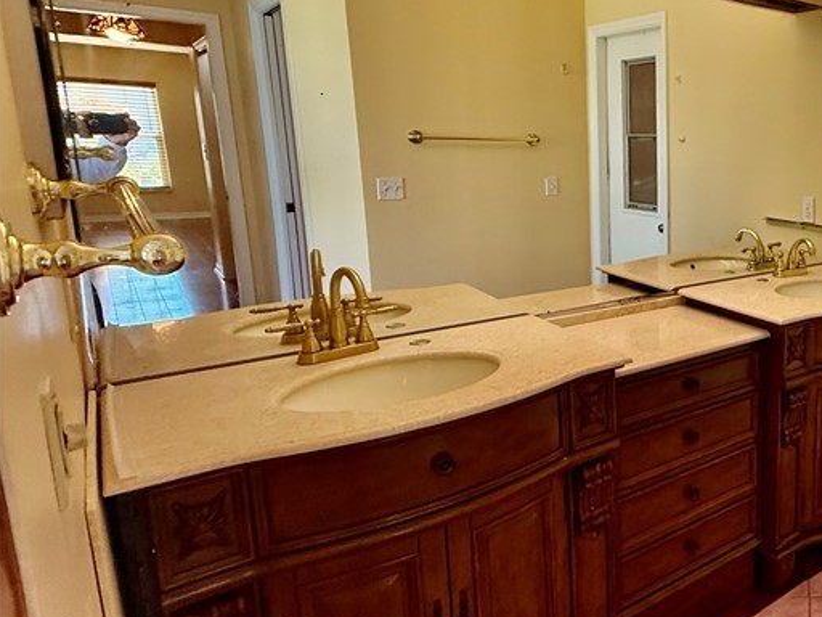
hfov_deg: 51.2
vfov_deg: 49.5
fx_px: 665
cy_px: 254
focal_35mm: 28
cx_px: 819
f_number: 2.2
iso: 320
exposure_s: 1/120
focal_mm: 2.22
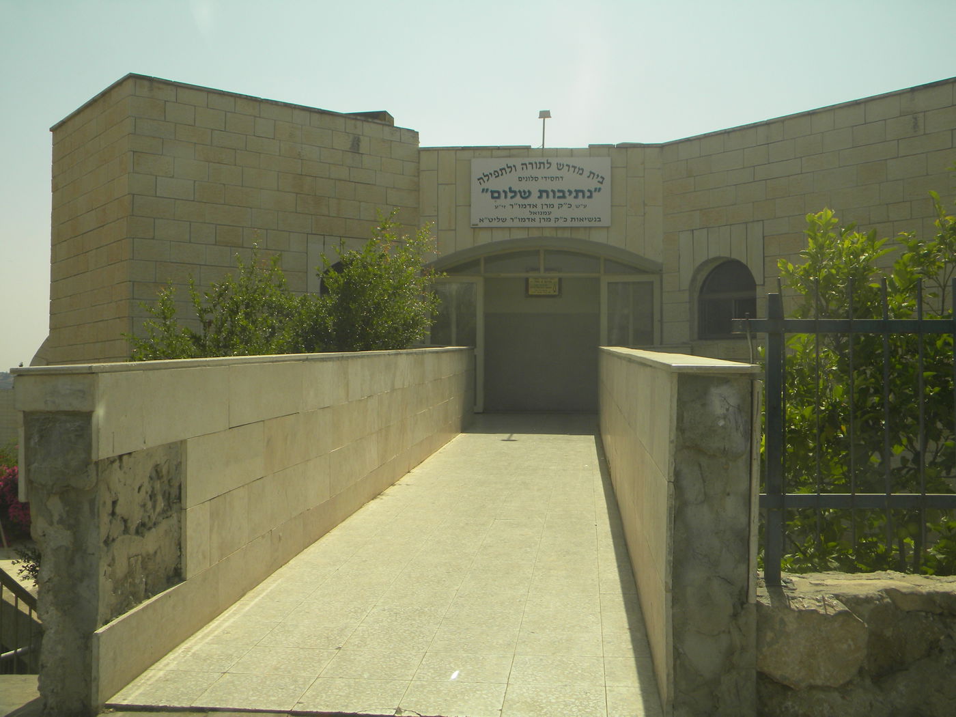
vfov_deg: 39.7
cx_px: 478
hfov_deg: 51.4
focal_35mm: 36
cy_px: 358
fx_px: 994
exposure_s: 1/310
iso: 80
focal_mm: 6.4
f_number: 7.4
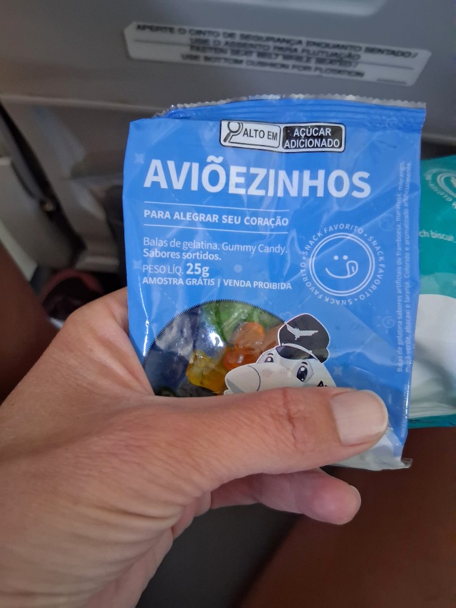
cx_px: 228
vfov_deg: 67.3
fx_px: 457
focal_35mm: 26
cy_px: 304
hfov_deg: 53.1
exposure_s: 1/20
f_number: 1.8
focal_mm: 3.98
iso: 1000
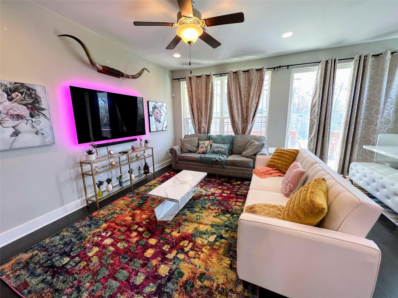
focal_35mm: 13
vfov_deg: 89.9
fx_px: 149
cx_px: 199
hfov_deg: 106.2
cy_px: 149
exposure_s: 1/65
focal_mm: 1.57
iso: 125
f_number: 1.8
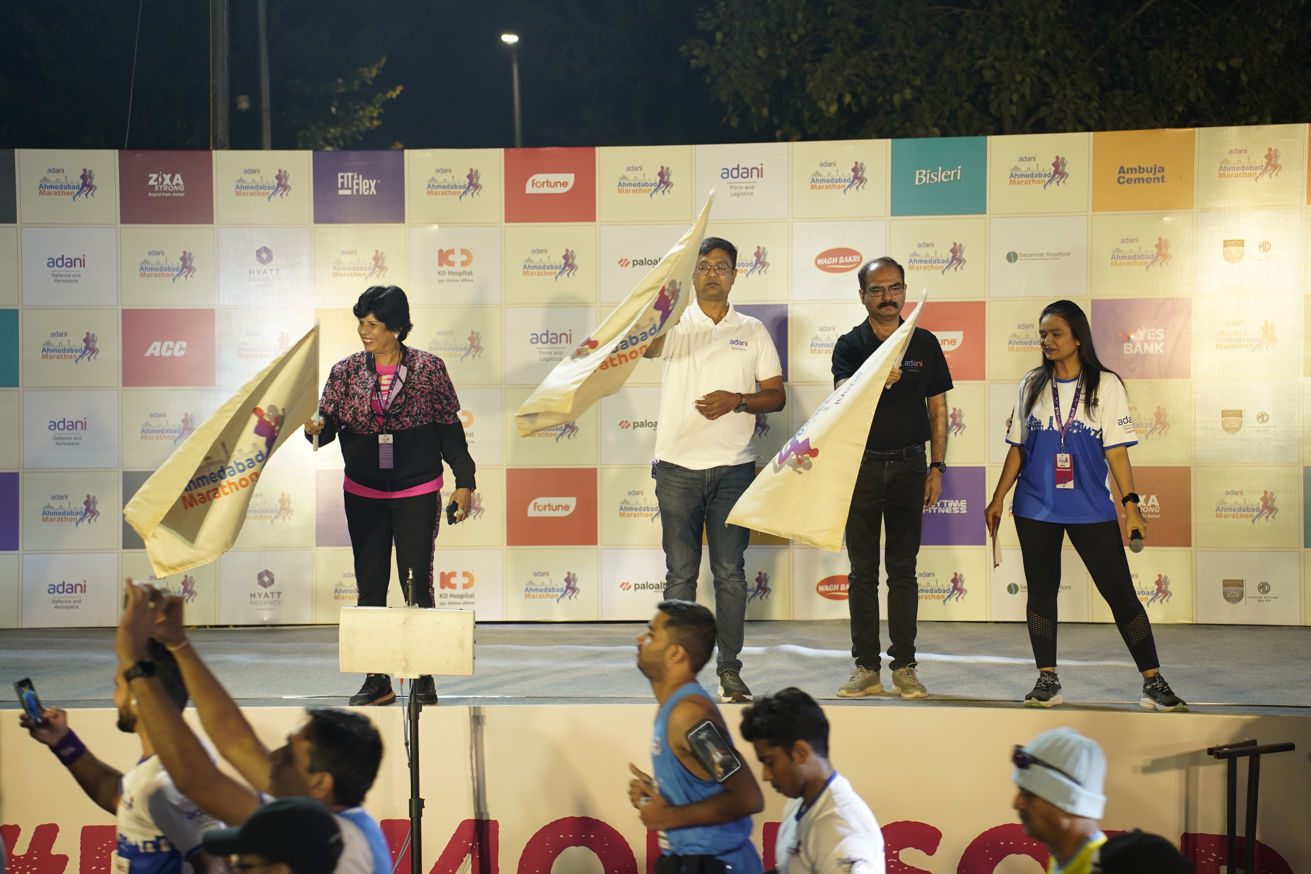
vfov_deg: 18.2
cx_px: 656
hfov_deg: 27.0
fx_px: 2731
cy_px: 437
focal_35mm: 75
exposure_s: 1/200
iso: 1000
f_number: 3.2
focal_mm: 75
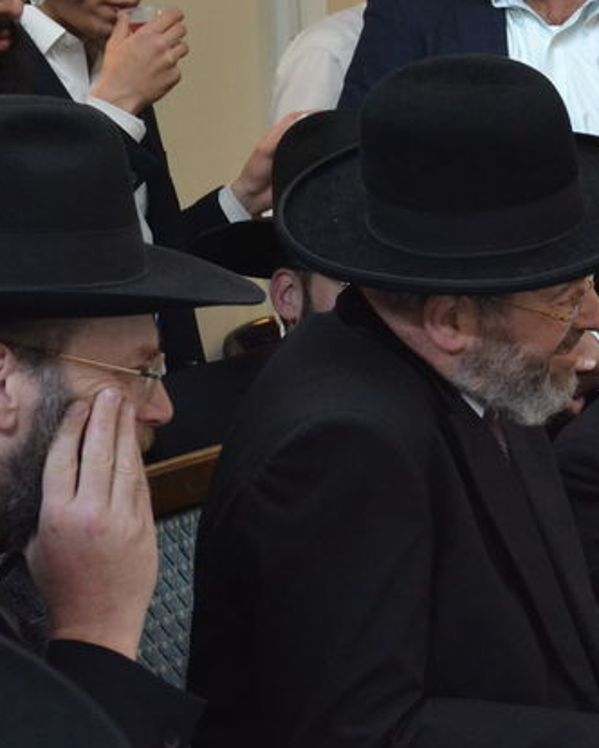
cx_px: 1153
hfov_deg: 9.6
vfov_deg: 12.6
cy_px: 603
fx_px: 3368
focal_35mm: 152
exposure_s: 1/60
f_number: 4.5
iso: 800
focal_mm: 32
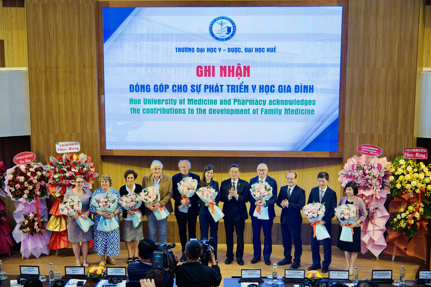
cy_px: 144
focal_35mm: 48
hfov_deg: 41.1
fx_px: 575
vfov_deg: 28.1
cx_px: 216
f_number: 2.8
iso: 320
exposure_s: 1/60
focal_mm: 32
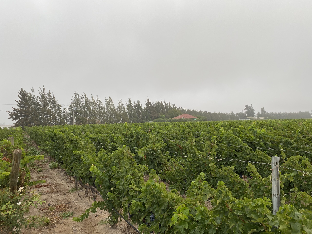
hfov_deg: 67.3
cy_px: 117
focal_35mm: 26
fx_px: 234
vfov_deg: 53.1
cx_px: 156
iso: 32
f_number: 1.8
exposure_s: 1/121
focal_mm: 4.25
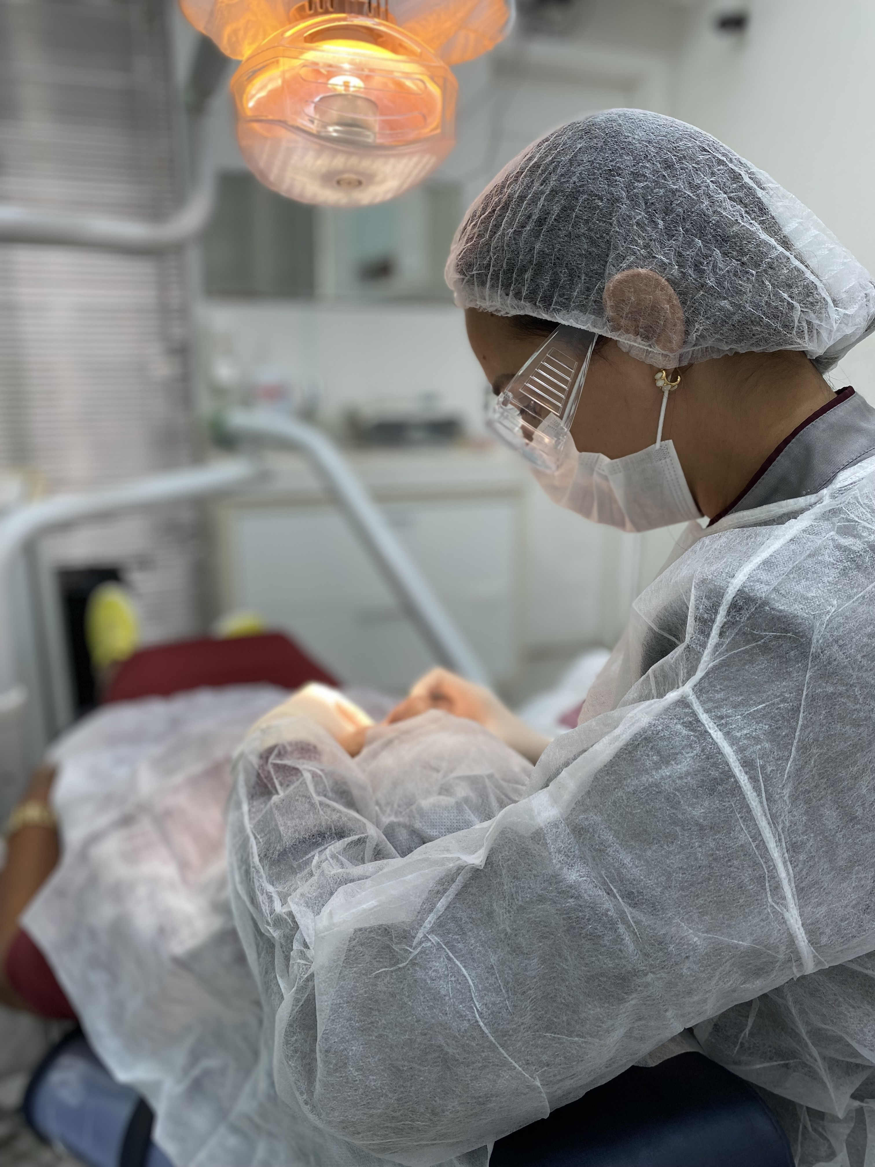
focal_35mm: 26
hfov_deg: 53.1
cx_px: 438
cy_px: 584
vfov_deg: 67.3
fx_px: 876
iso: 64
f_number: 1.8
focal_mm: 4.25
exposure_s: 1/60
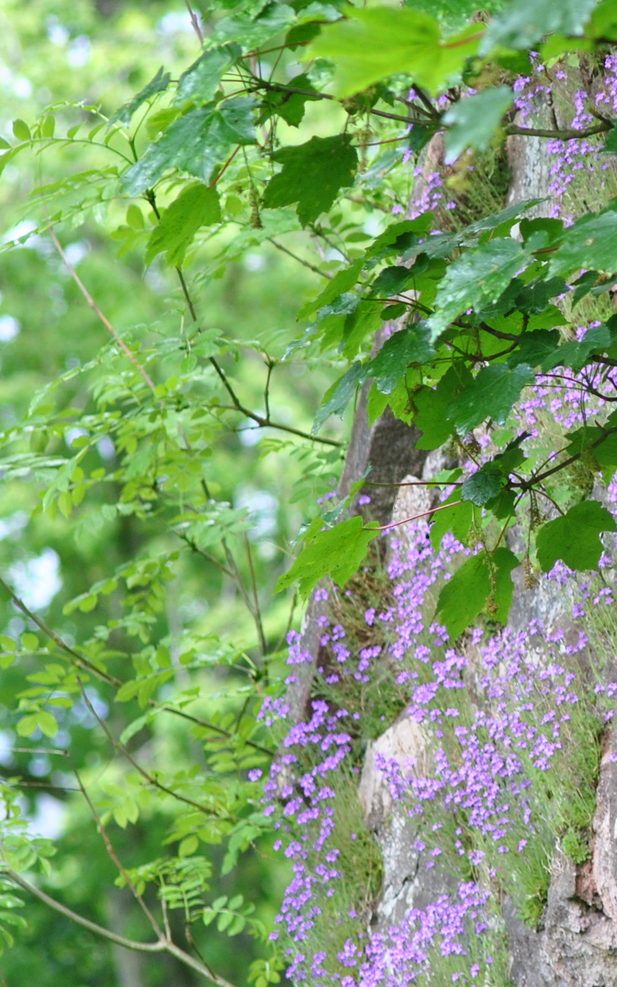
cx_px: 756
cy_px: 442
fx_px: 11973
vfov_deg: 4.7
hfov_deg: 2.9
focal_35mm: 445
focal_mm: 135
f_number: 5
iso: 200
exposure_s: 1/125
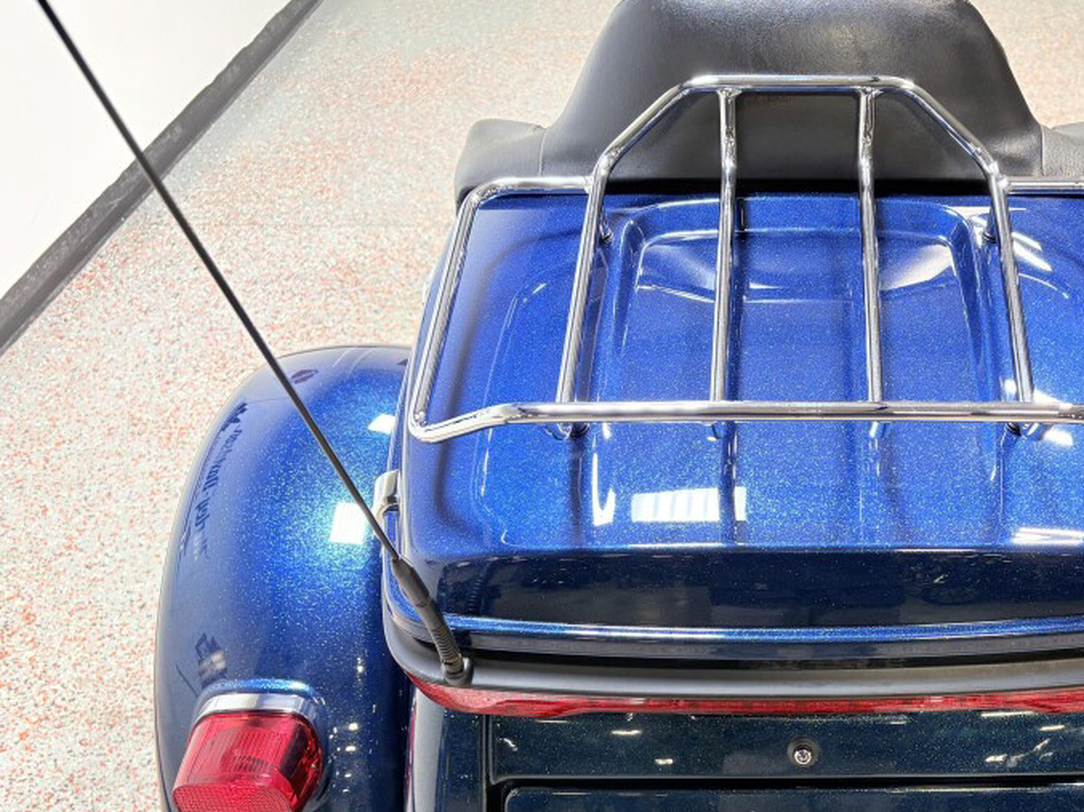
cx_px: 817
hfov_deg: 44.2
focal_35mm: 41
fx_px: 1283
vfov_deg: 34.6
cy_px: 570
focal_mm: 5.96
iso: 64
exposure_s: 1/60
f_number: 1.6
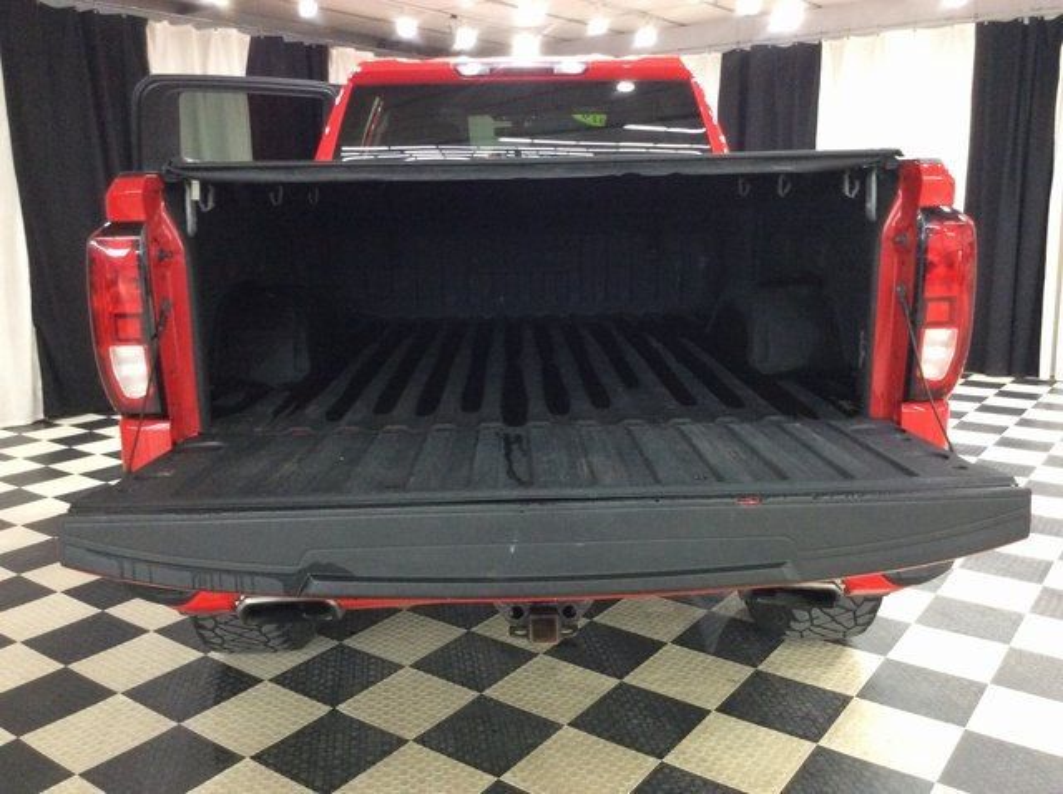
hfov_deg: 56.9
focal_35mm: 32
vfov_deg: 44.1
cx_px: 532
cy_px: 397
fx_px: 981
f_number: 2.4
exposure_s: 1/24
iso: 200
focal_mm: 3.3
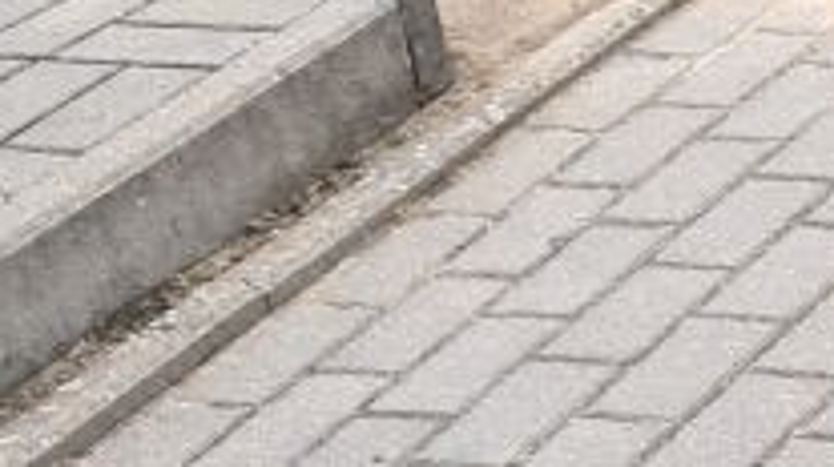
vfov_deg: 6.9
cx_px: 2002
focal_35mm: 174
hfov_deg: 10.6
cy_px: 479
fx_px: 3844
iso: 50
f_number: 1.8
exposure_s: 1/120
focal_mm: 4
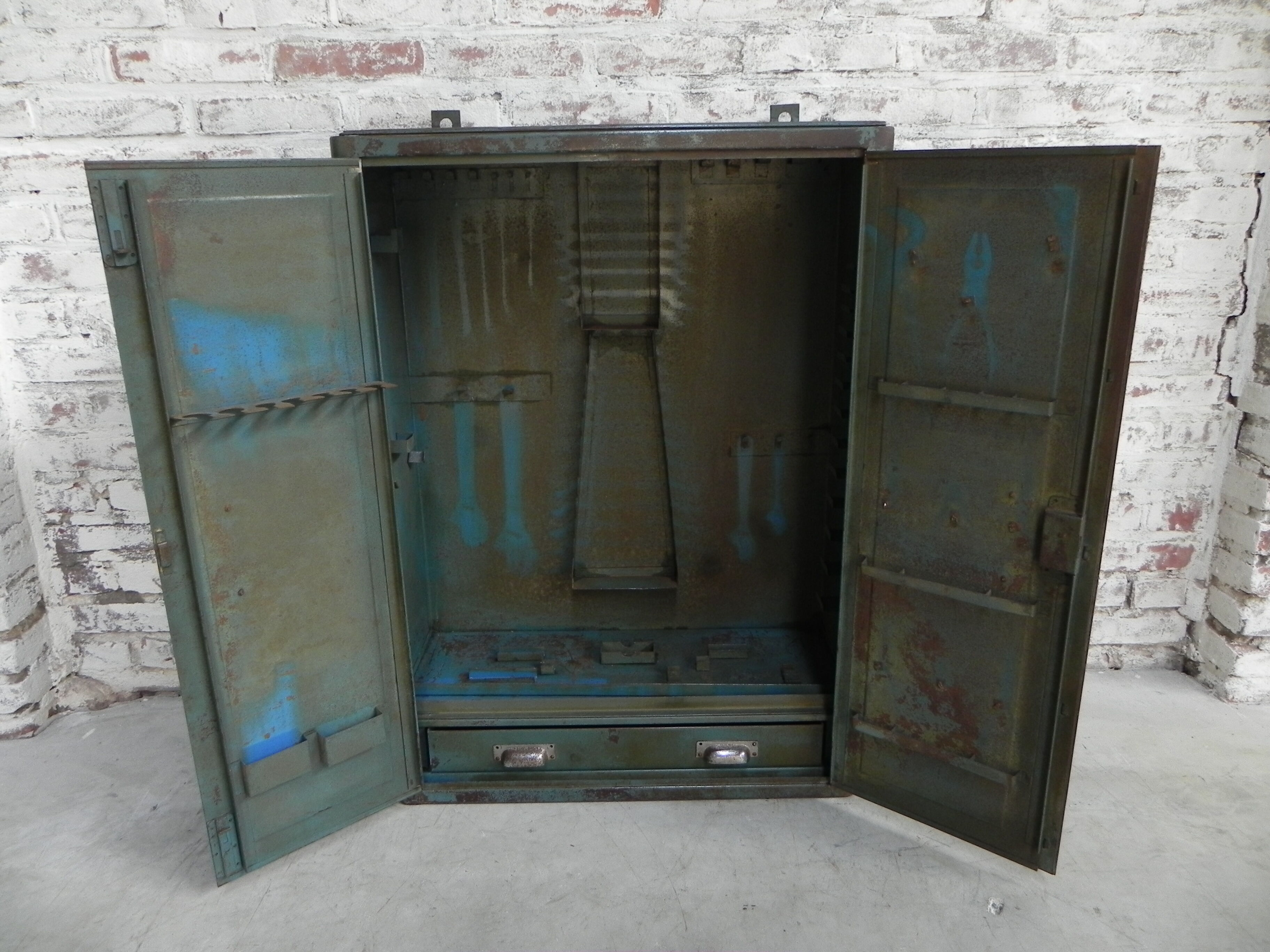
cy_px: 476
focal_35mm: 26
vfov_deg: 53.1
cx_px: 635
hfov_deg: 67.3
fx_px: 954
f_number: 2.8
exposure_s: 1/30
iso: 235
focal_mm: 4.6
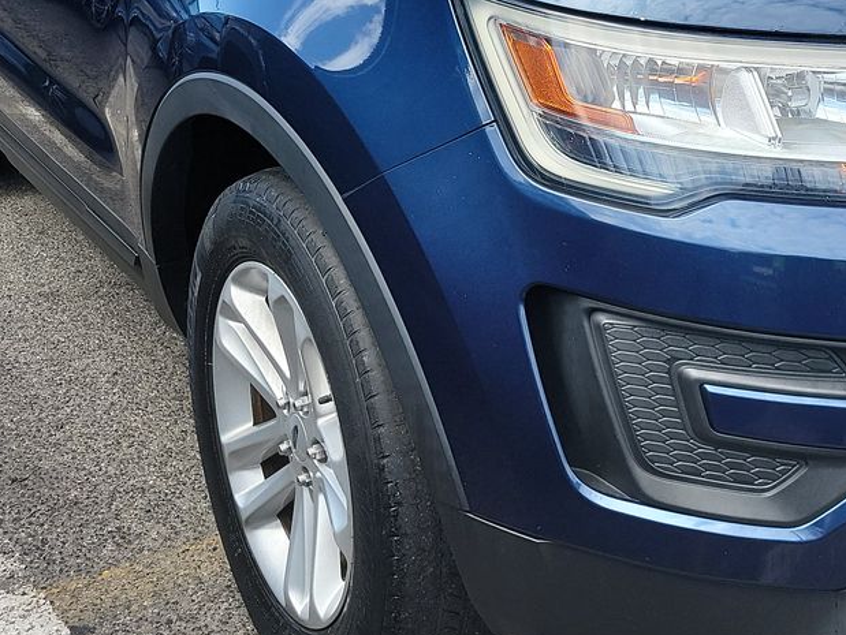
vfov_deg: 23.1
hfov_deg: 30.2
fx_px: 1516
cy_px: 75
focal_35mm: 62
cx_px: 720
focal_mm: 6.7
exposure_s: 1/527
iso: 50
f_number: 1.8
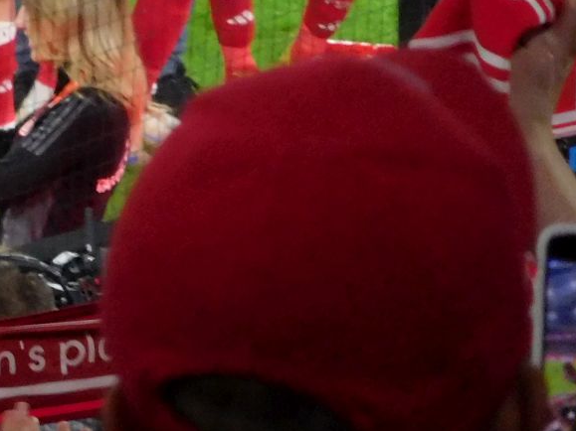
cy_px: -274
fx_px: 16104
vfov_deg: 1.5
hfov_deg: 2.0
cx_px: -378
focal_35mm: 968
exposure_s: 1/60
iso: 640
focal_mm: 50
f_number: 5.8
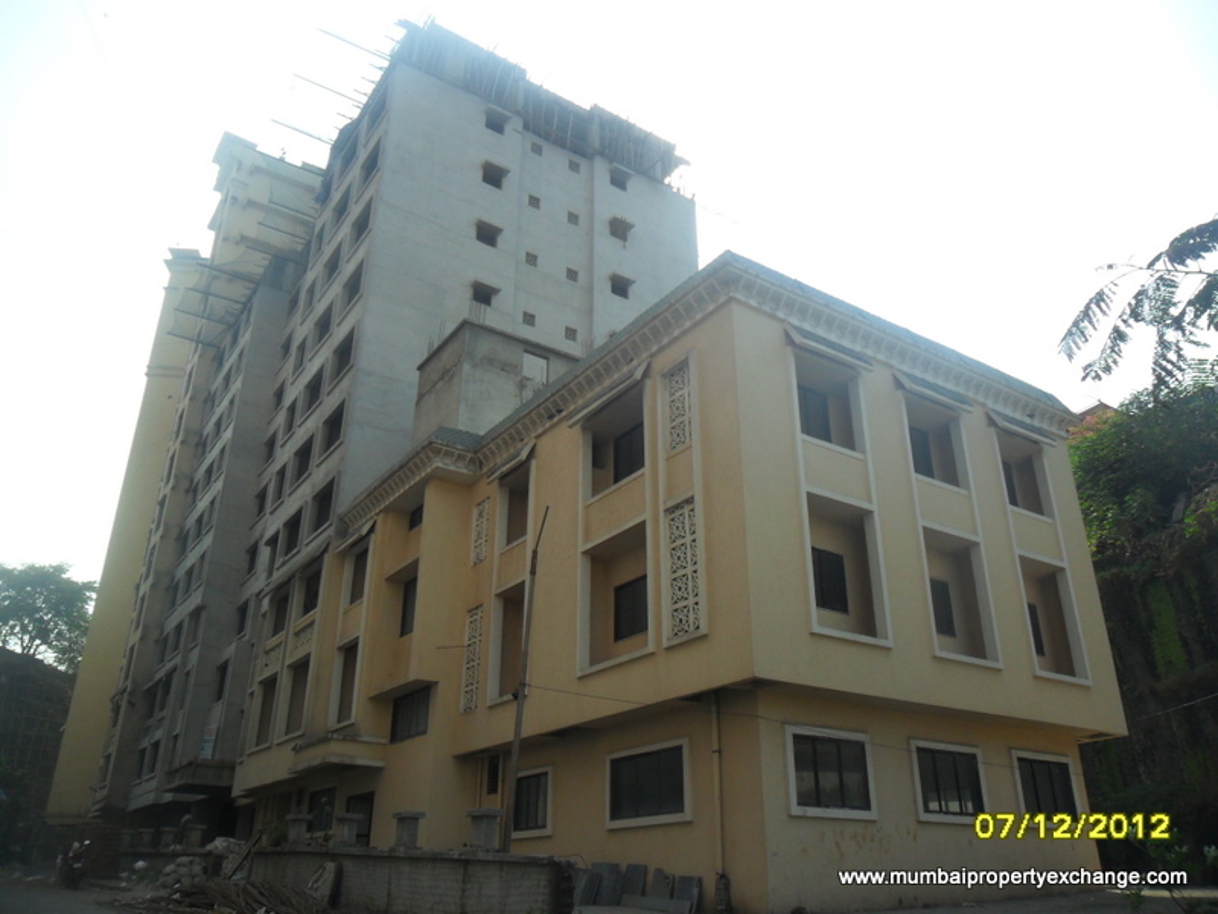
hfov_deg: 65.3
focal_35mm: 27
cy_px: 457
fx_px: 950
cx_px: 609
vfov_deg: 51.4
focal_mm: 4.9
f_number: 3.5
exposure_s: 1/750
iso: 100
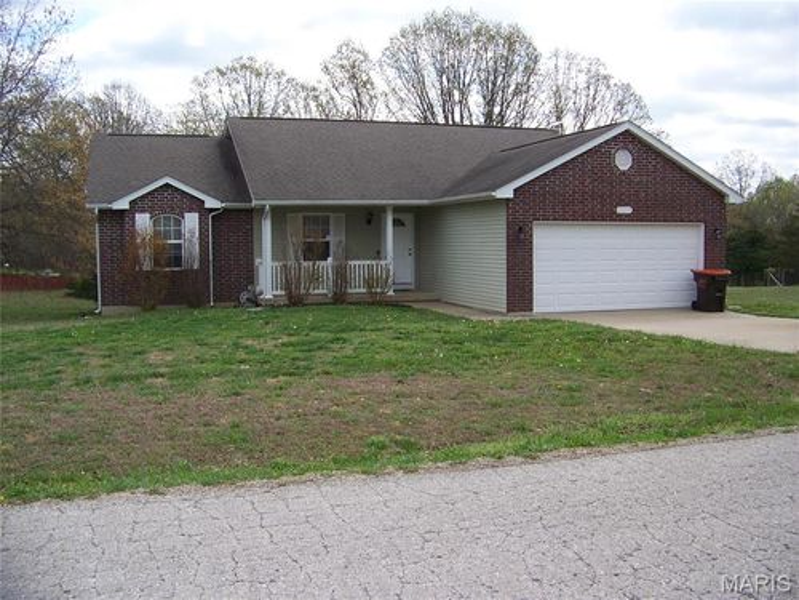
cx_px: 400
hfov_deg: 51.4
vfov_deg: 39.7
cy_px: 300
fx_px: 831
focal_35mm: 36
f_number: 2.8
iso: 64
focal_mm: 5.85
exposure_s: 1/640
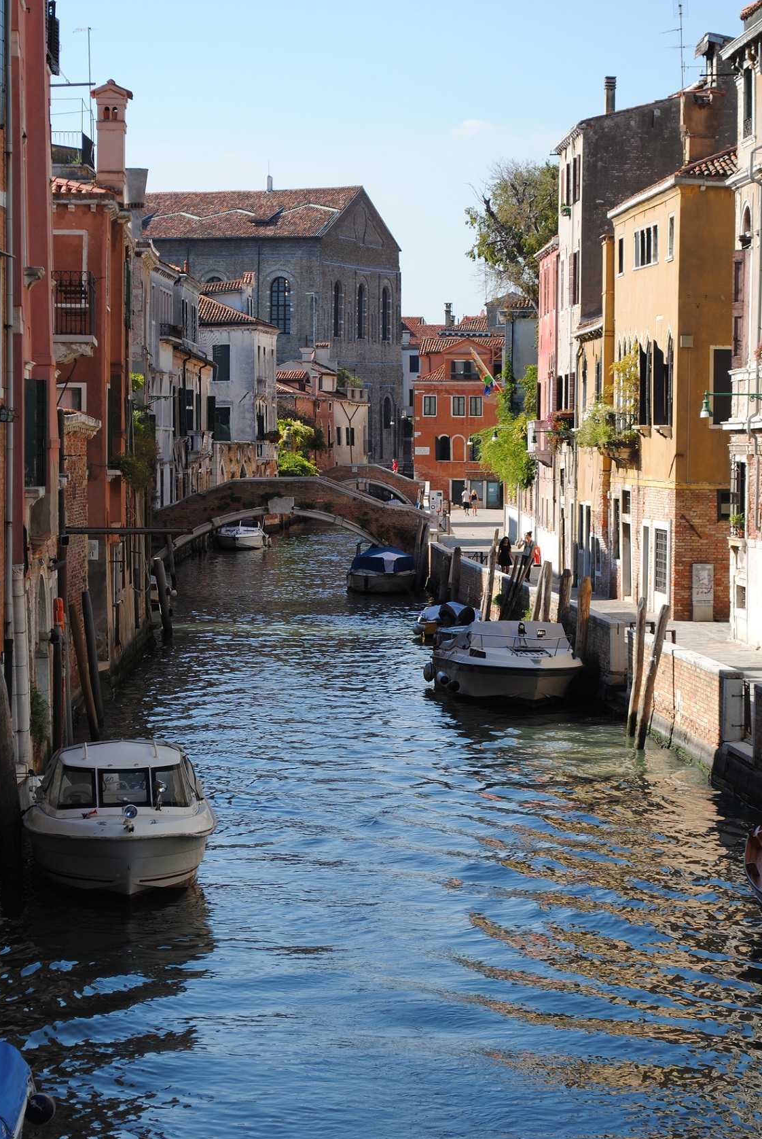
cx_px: 409
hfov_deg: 15.1
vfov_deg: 22.5
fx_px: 2866
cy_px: 548
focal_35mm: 91
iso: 100
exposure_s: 1/250
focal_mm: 55
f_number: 8
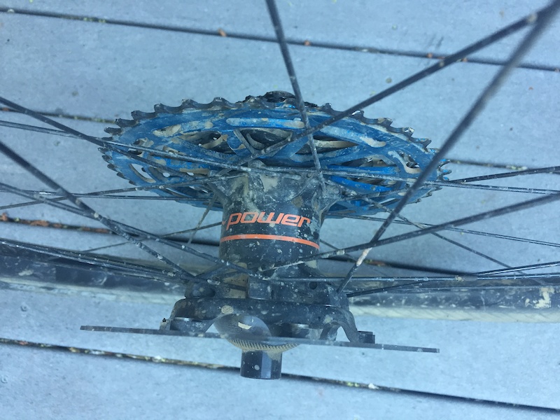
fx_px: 469
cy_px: 210
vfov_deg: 48.2
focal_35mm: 29
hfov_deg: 61.7
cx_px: 280
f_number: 2.2
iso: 40
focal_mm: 4.15
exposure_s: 1/30
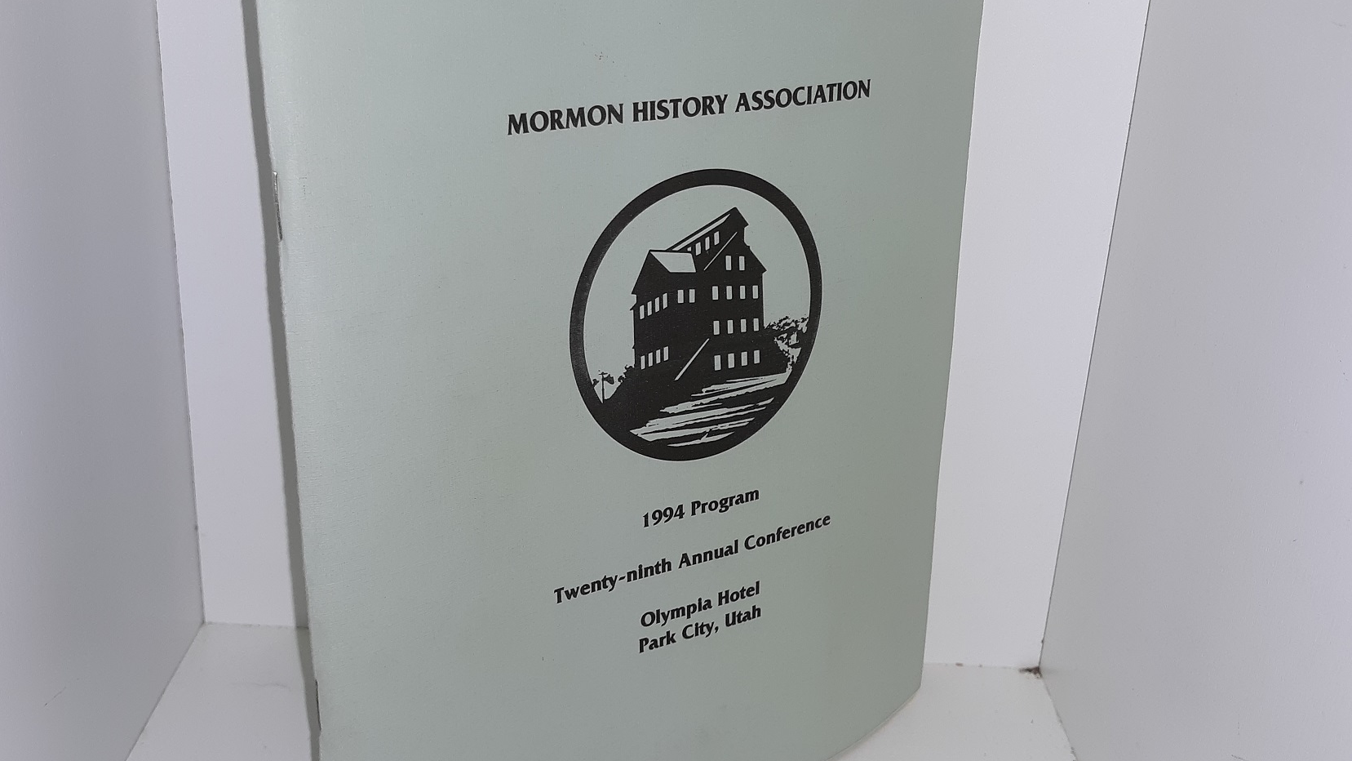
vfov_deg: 31.2
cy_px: 354
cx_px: 626
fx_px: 1362
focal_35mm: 38
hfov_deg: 52.7
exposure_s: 1/165
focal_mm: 3.7
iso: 40
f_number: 1.7
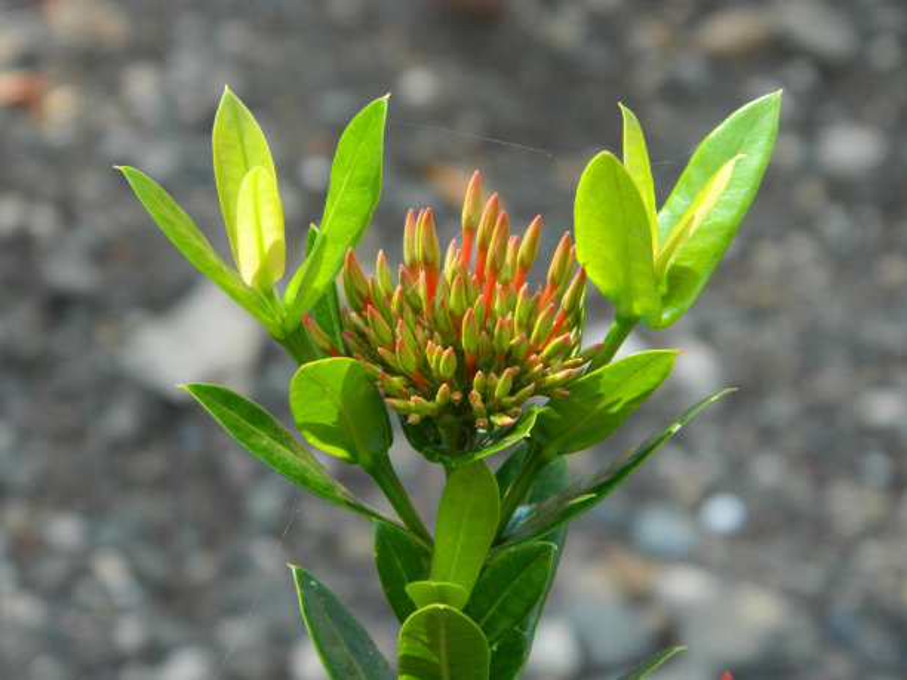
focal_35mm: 103
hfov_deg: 19.1
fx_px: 2699
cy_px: 340
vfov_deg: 14.4
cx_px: 454
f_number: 4.5
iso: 80
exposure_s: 1/60
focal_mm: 18.6
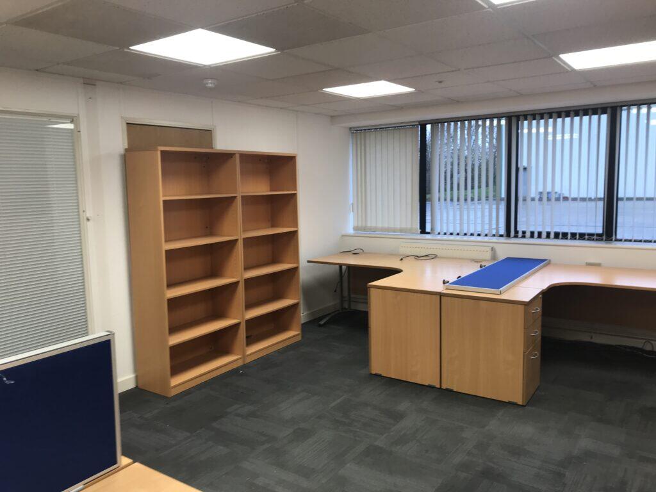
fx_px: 531
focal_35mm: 28
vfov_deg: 49.7
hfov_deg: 63.4
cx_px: 328
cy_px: 246
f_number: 1.8
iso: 32
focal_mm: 3.99
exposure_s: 1/50
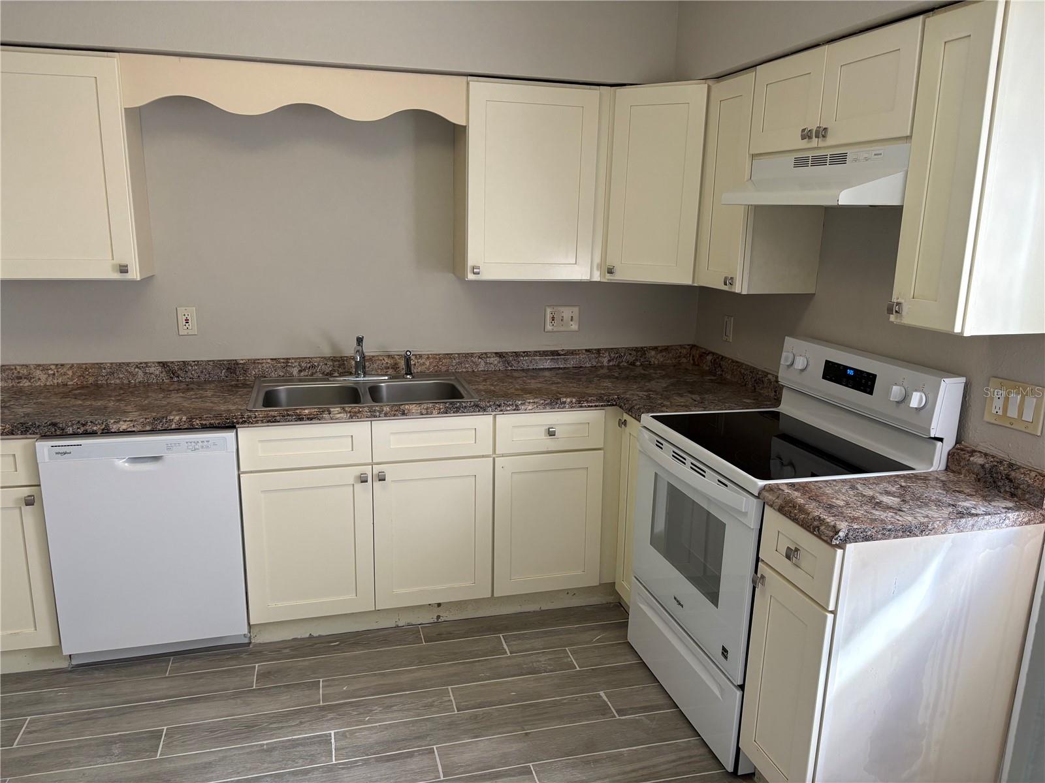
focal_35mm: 26
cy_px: 392
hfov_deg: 67.3
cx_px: 522
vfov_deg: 53.1
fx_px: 785
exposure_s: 1/77
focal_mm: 5.96
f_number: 1.6
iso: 125
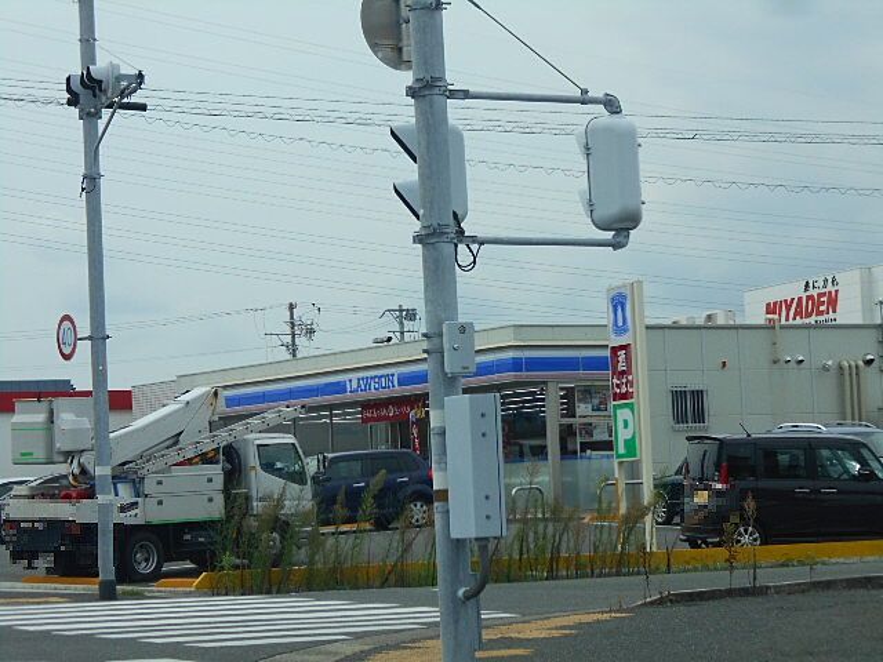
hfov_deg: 17.4
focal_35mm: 113
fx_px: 2882
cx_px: 442
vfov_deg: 13.1
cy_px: 331
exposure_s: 1/320
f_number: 6
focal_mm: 20.1
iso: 80
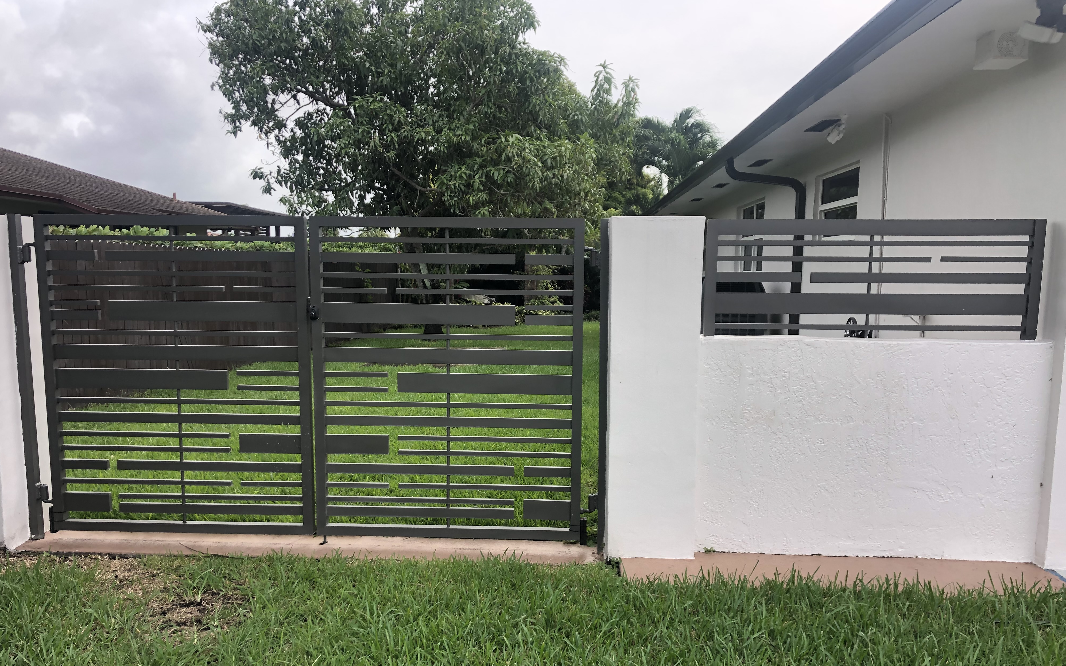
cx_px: 529
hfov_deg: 62.9
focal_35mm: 30
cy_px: 391
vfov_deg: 41.7
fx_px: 872
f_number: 1.8
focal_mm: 4
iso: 20
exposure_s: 1/430
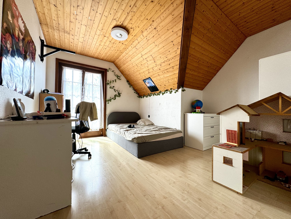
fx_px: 118
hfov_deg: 102.1
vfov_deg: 85.7
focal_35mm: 14
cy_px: 110
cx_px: 146
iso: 80
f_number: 2.2
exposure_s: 1/99
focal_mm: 2.22
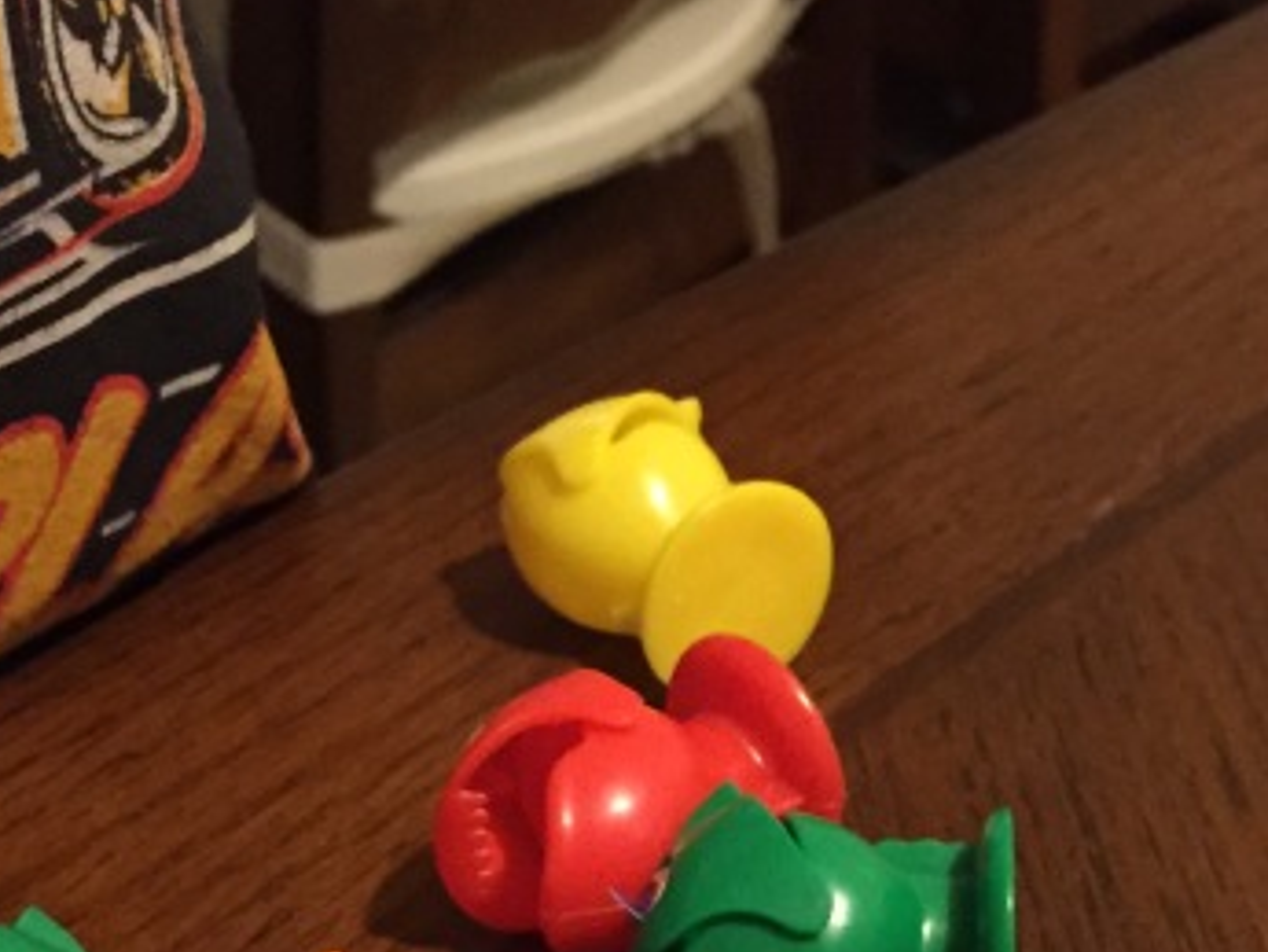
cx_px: 945
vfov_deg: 16.7
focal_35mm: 86
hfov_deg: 22.5
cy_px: 1022
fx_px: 3151
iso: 320
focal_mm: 4.15
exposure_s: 1/15
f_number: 2.2
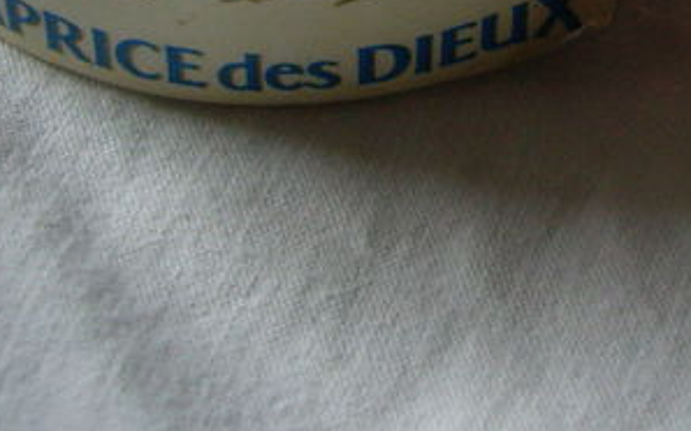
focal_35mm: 135
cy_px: -329
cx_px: 795
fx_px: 2541
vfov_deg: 9.3
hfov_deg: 15.0
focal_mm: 6.2
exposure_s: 1/50
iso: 100
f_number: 2.7
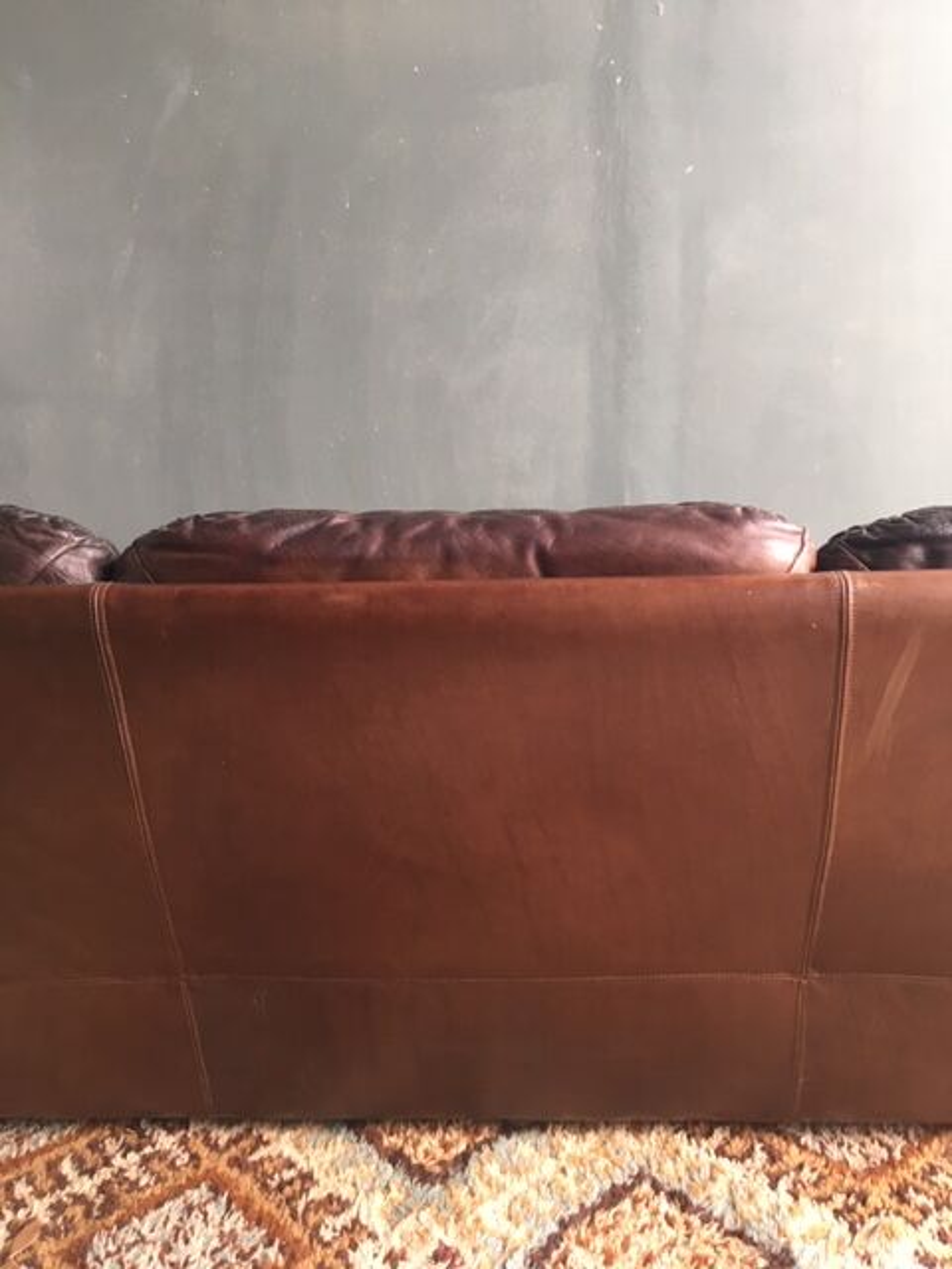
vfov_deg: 61.7
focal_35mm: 29
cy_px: 634
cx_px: 476
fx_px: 1063
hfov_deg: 48.2
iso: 80
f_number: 2.2
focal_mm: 4.15
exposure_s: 1/33
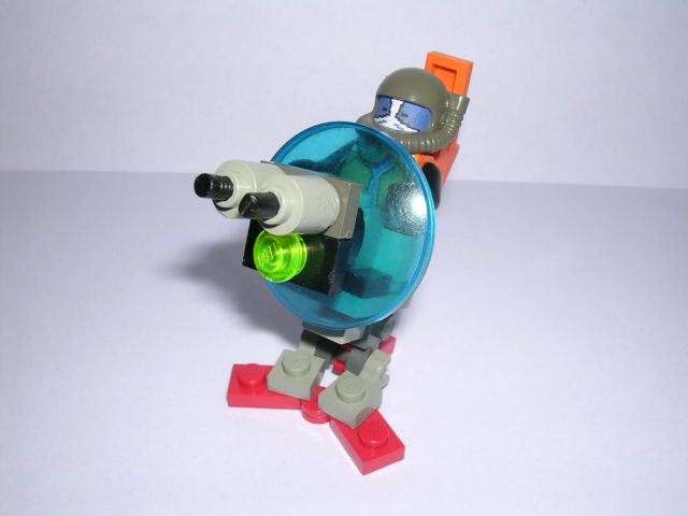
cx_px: 344
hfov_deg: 49.0
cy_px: 258
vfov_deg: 37.7
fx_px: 755
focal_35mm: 38
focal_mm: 5.8
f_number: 5.6
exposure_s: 1/60.1
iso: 100
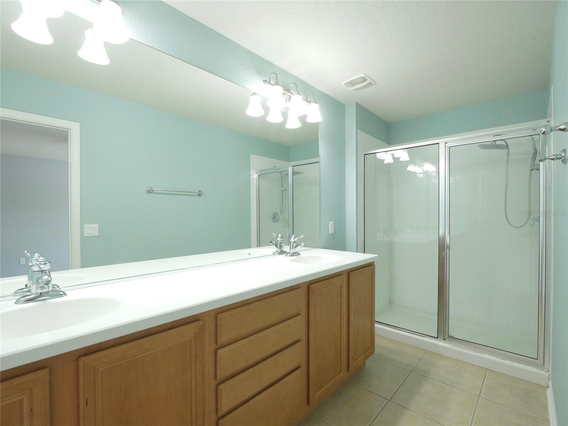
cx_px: 284
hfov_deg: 94.5
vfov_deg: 78.1
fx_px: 263
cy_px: 213
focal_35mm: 16
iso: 400
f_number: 4.5
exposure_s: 1/30
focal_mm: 8
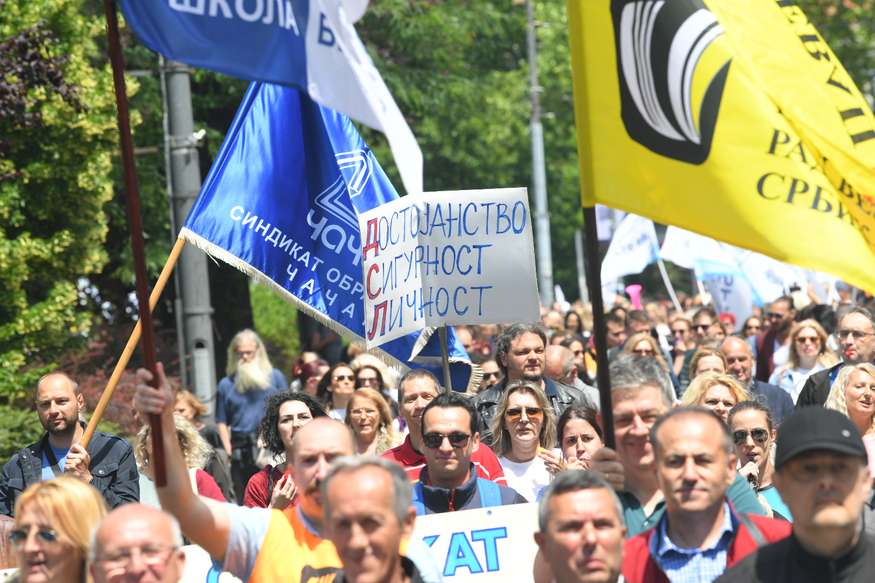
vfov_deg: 6.9
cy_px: 292
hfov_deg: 10.3
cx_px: 438
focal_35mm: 200
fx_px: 4861
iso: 200
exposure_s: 1/320
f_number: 7.1
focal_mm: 200
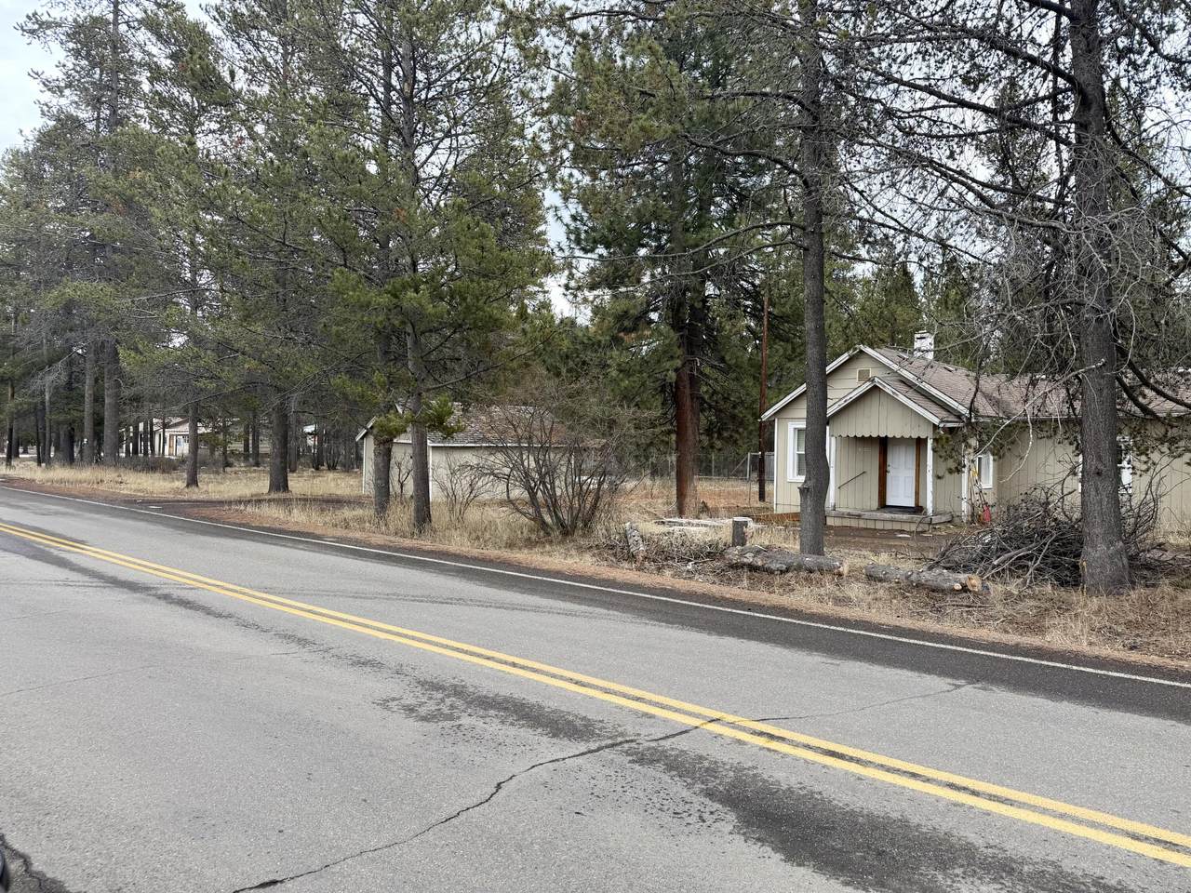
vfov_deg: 56.8
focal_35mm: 24
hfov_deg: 71.6
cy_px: 446
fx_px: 826
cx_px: 596
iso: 80
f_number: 1.78
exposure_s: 1/282
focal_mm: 6.76
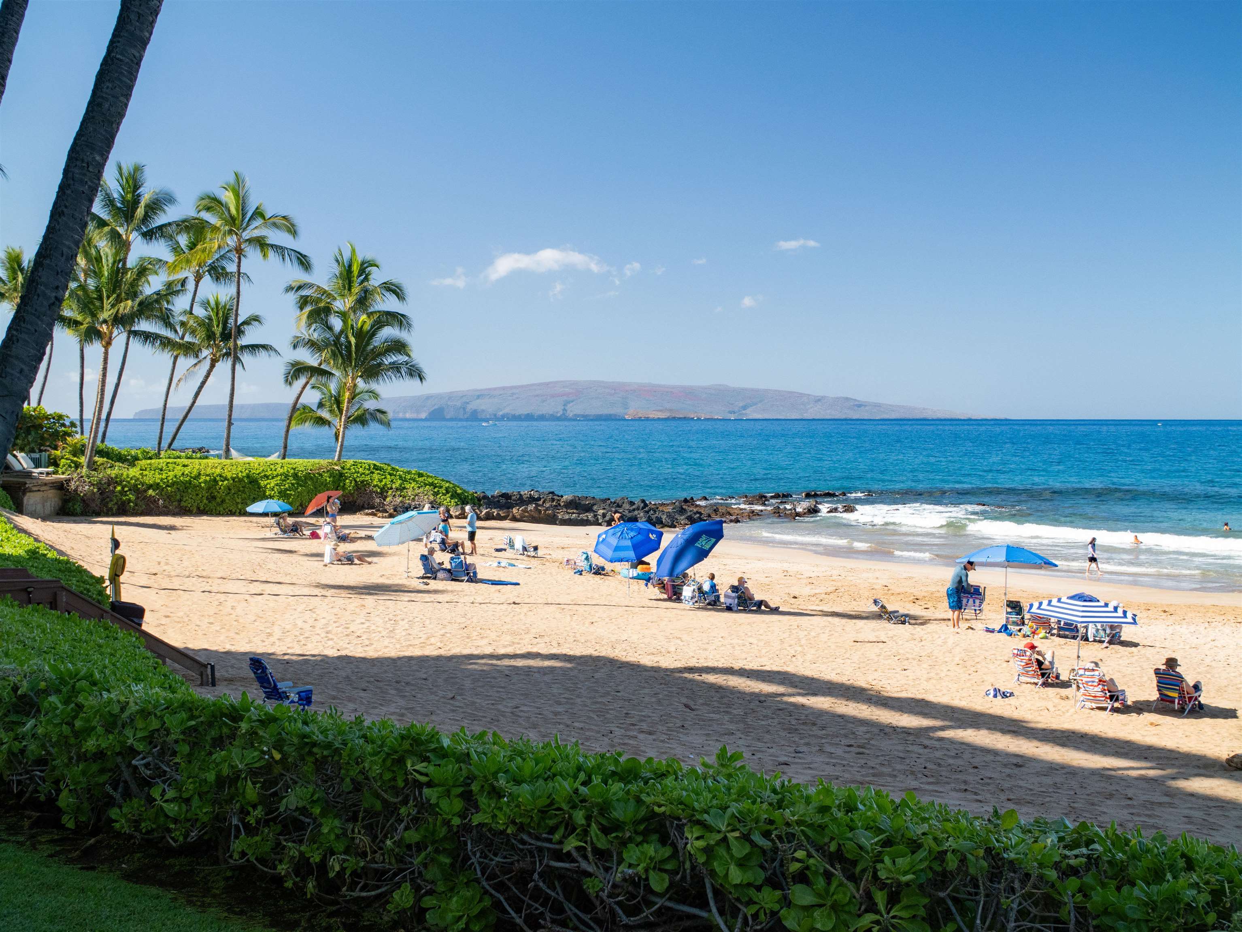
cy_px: 466
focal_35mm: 40
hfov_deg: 46.8
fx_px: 1436
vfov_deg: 36.0
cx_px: 621
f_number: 8
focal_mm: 20
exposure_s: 1/320
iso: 400
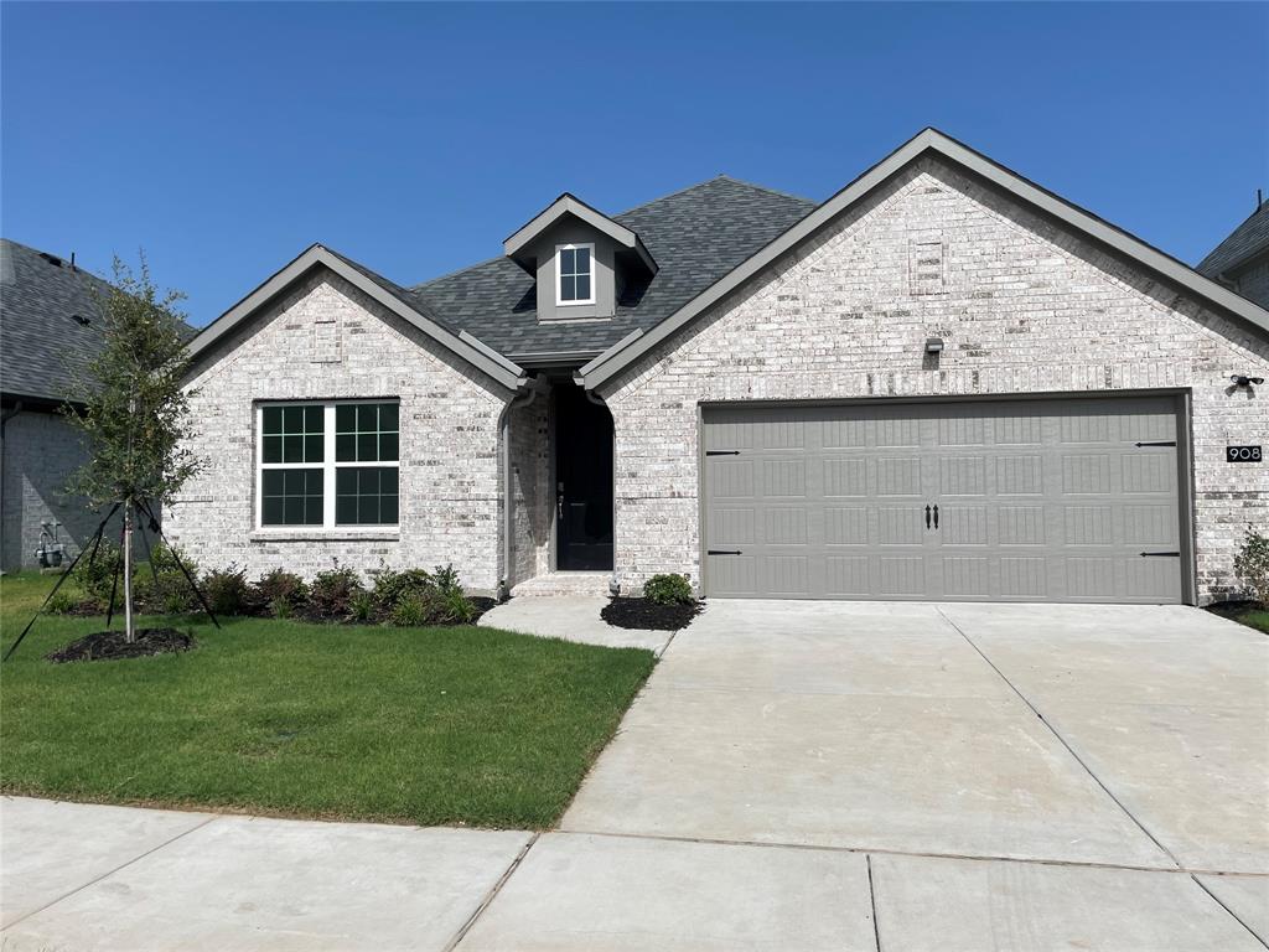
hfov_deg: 67.3
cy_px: 476
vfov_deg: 53.1
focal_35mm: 26
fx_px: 953
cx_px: 634
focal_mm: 4.2
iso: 32
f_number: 1.6
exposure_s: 1/7299
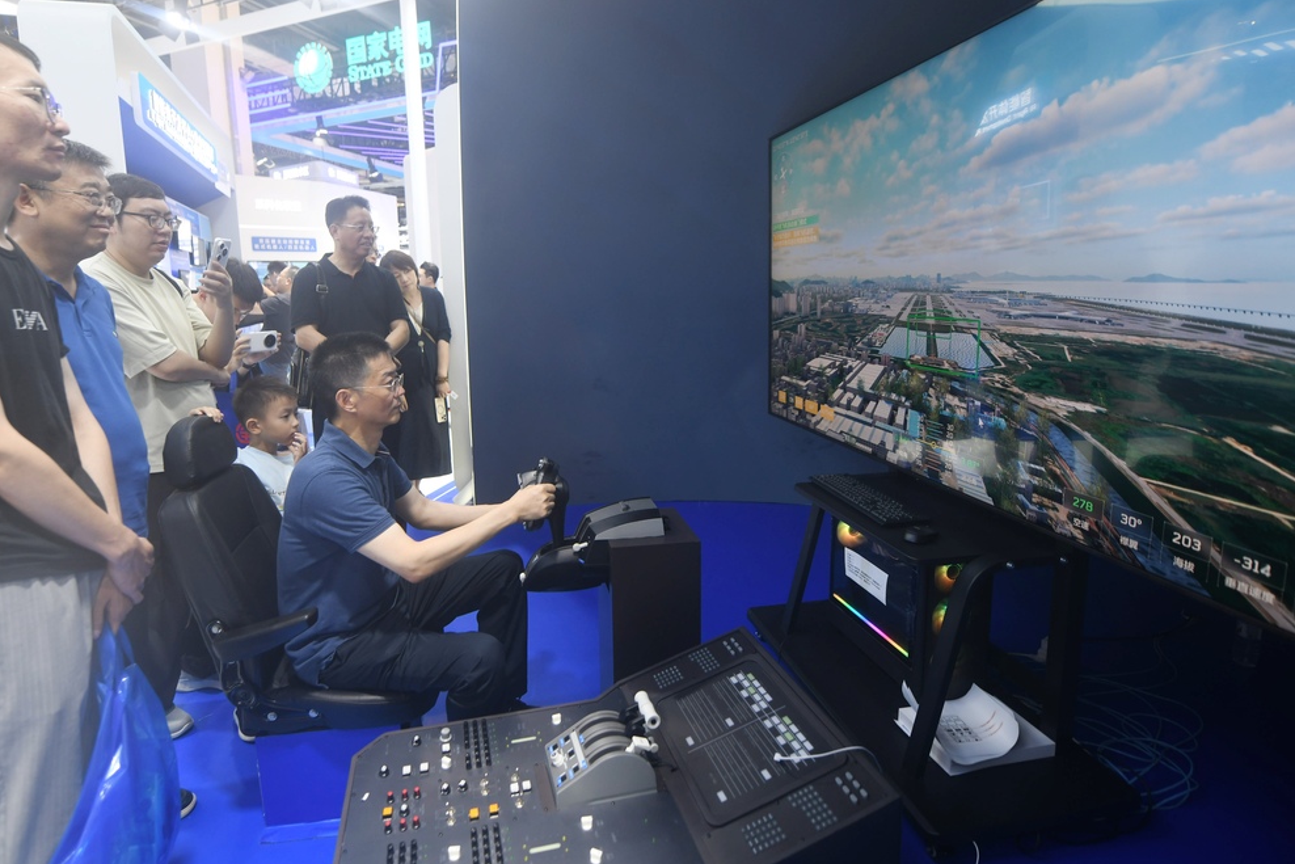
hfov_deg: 92.9
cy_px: 370
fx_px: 612
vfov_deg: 70.1
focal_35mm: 17
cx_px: 574
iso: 500
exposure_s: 1/200
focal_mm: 14
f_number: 2.8
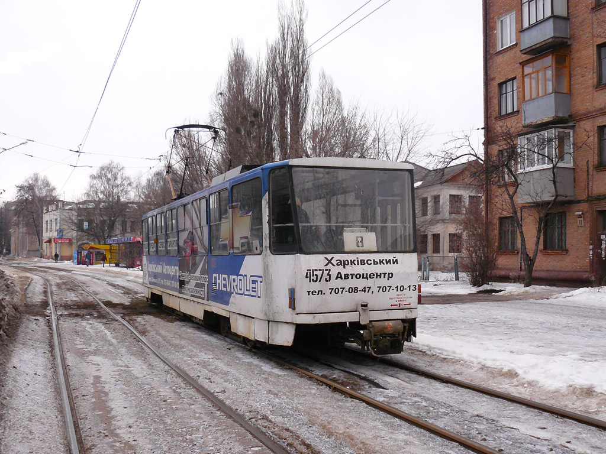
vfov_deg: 39.7
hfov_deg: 51.4
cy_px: 227
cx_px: 303
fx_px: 630
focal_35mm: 36
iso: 200
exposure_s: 1/800
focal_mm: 6
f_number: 2.8
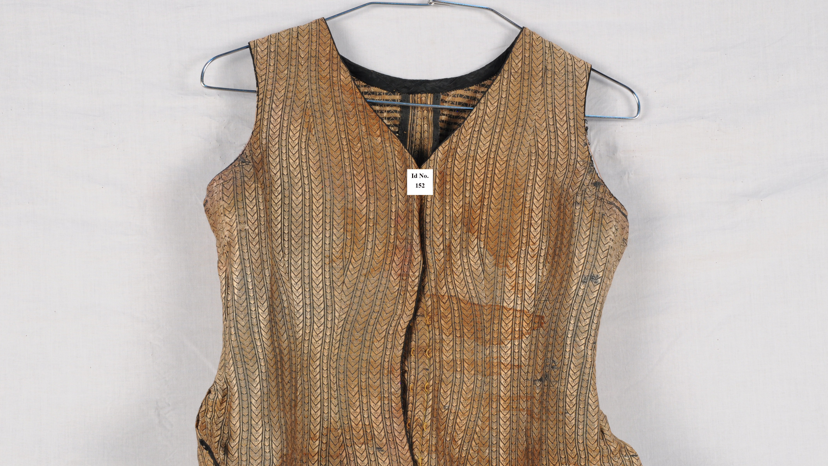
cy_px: 272
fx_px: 2283
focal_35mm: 104
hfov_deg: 20.6
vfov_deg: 11.6
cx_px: 414
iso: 400
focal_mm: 66
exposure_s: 1/4
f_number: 16
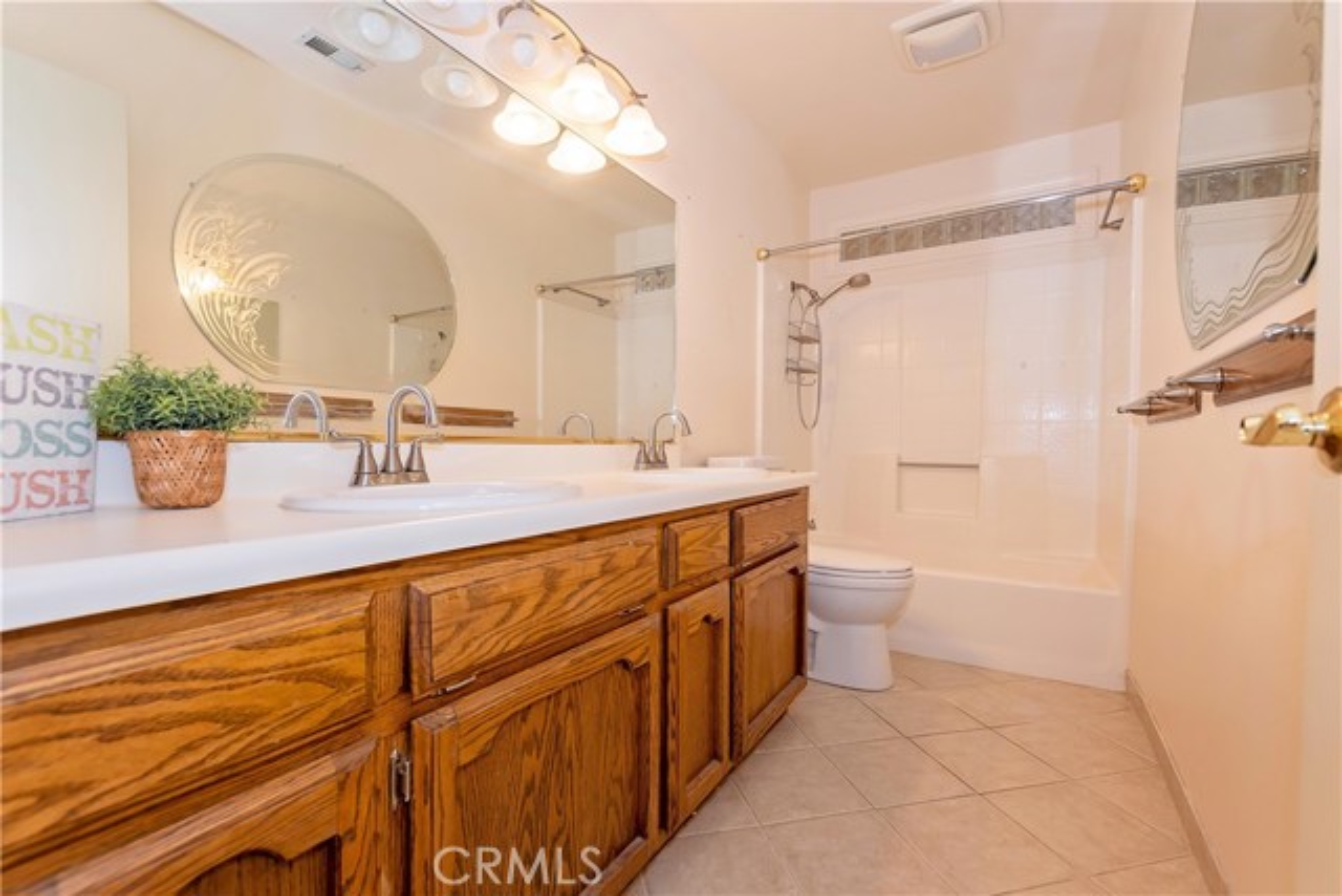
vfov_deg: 77.4
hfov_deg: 100.4
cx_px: 671
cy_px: 448
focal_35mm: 15
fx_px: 559
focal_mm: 10
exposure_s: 1/100
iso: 400
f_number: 5
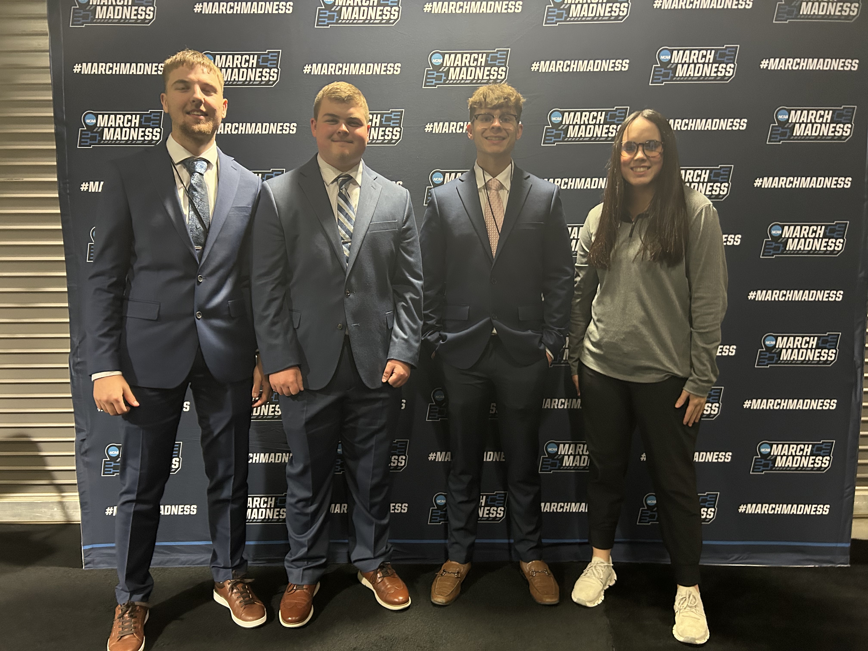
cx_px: 434
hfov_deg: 67.3
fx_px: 652
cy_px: 326
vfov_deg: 53.1
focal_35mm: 26
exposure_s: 1/40
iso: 500
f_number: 1.5
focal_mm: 5.7
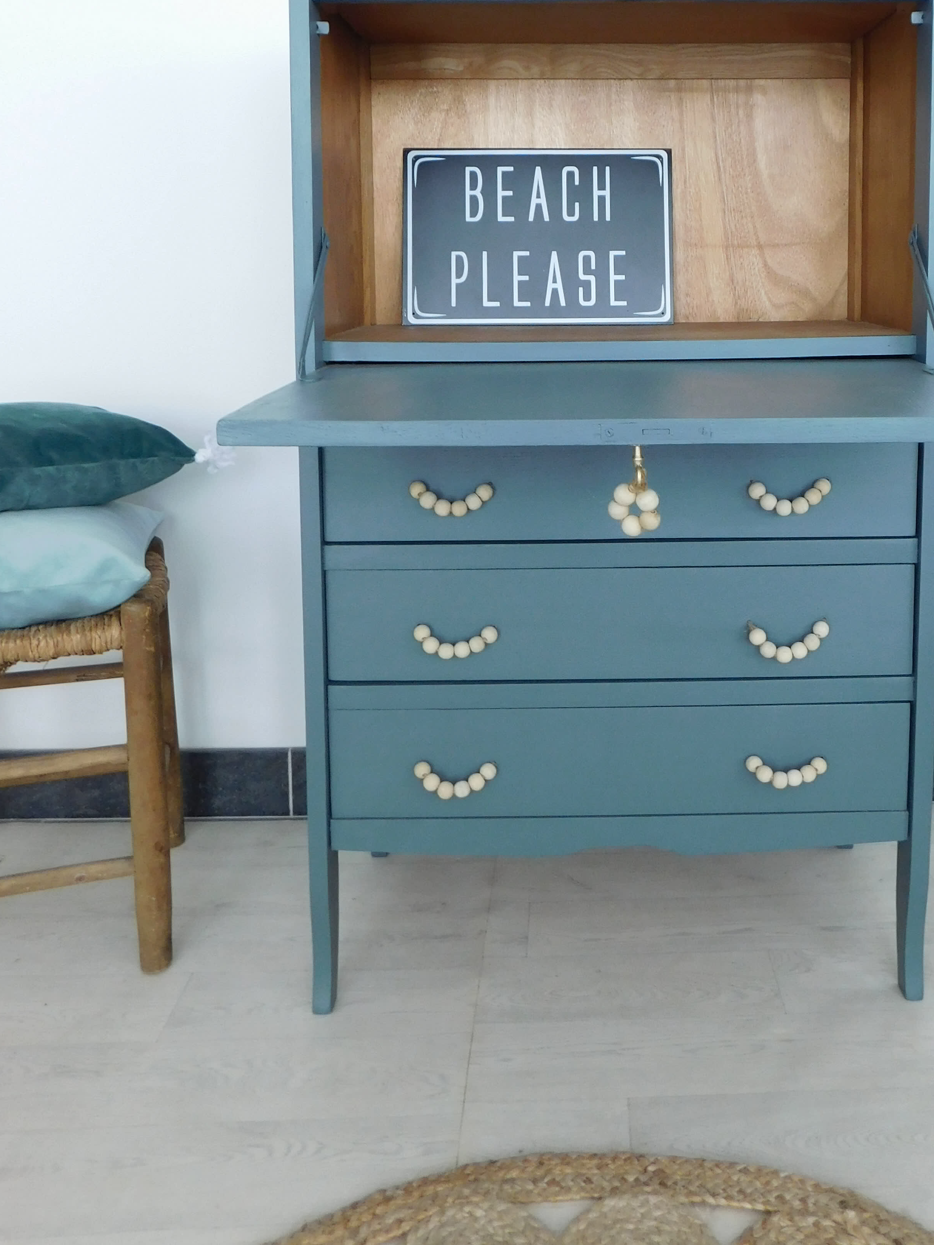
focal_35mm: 32
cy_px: 383
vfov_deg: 55.2
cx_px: 611
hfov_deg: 43.6
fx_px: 1151
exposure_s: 1/20
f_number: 3
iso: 125
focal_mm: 4
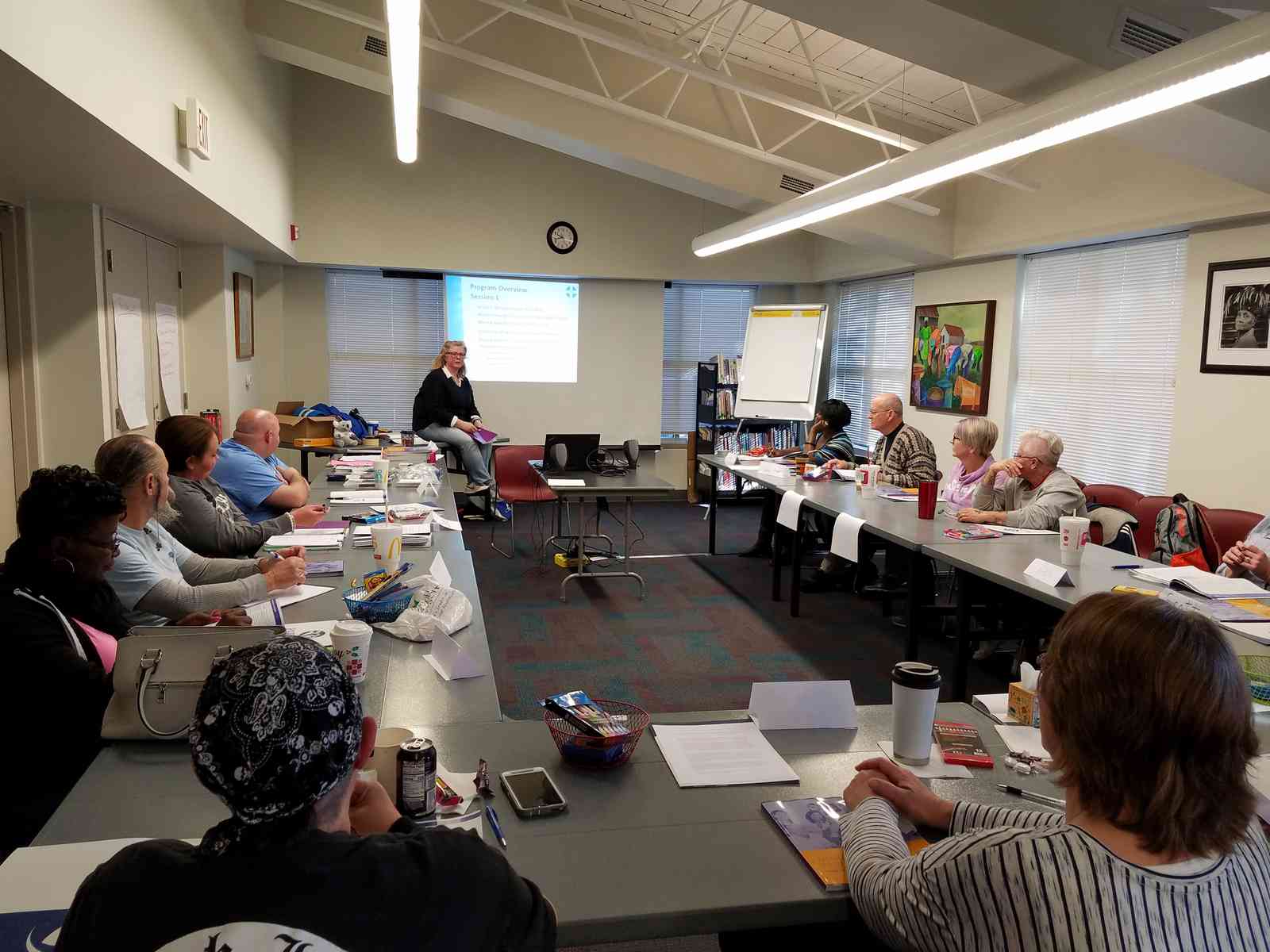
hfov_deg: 67.3
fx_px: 954
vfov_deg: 53.1
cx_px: 635
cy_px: 476
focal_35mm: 26
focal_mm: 4.2
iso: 100
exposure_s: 1/60
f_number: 1.7
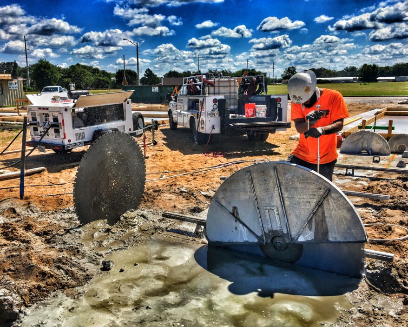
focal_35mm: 33
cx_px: 186
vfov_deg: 44.6
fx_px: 399
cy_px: 160
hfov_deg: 54.1
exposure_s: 1/2331
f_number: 2.2
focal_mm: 4.15
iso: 25
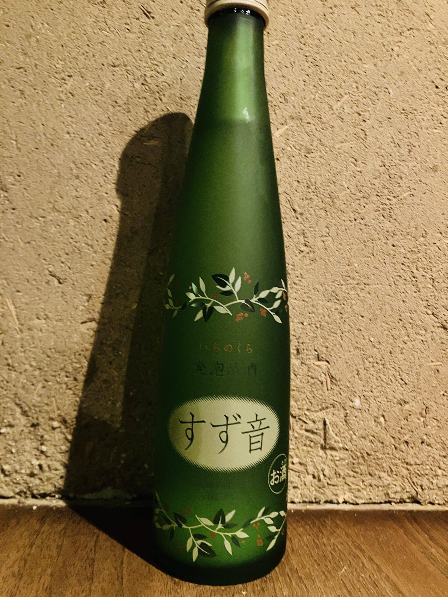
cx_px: 224
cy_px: 298
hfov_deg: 49.7
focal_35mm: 28
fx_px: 483
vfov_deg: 63.4
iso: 640
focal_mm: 3.99
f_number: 1.8
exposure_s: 1/17
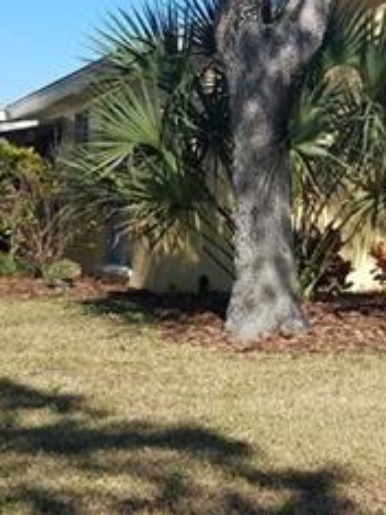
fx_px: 1265
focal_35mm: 85
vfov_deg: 22.9
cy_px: 149
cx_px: 347
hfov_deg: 17.1
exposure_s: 1/2232
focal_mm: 4.2
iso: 50
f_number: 1.7
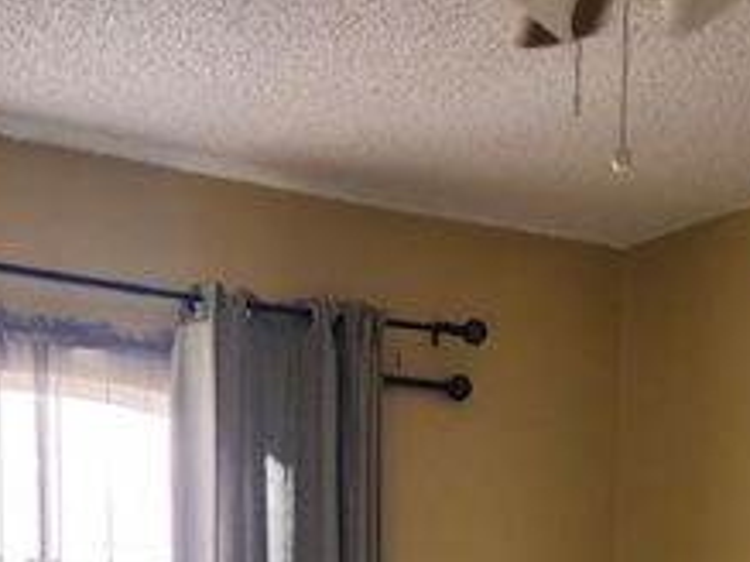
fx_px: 1602
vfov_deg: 17.8
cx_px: 365
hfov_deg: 26.3
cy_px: 843
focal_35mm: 74
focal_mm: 6.4
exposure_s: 1/180
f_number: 1.8
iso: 80
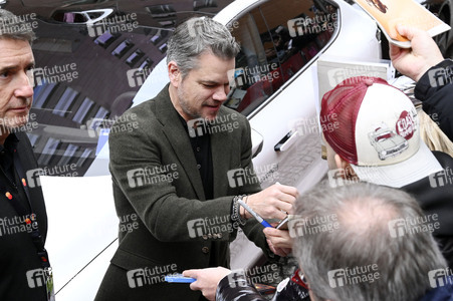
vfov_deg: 19.4
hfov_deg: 28.9
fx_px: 880
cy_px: 150
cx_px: 226
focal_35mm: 70
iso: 5000
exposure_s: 1/640
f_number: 10
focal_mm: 70
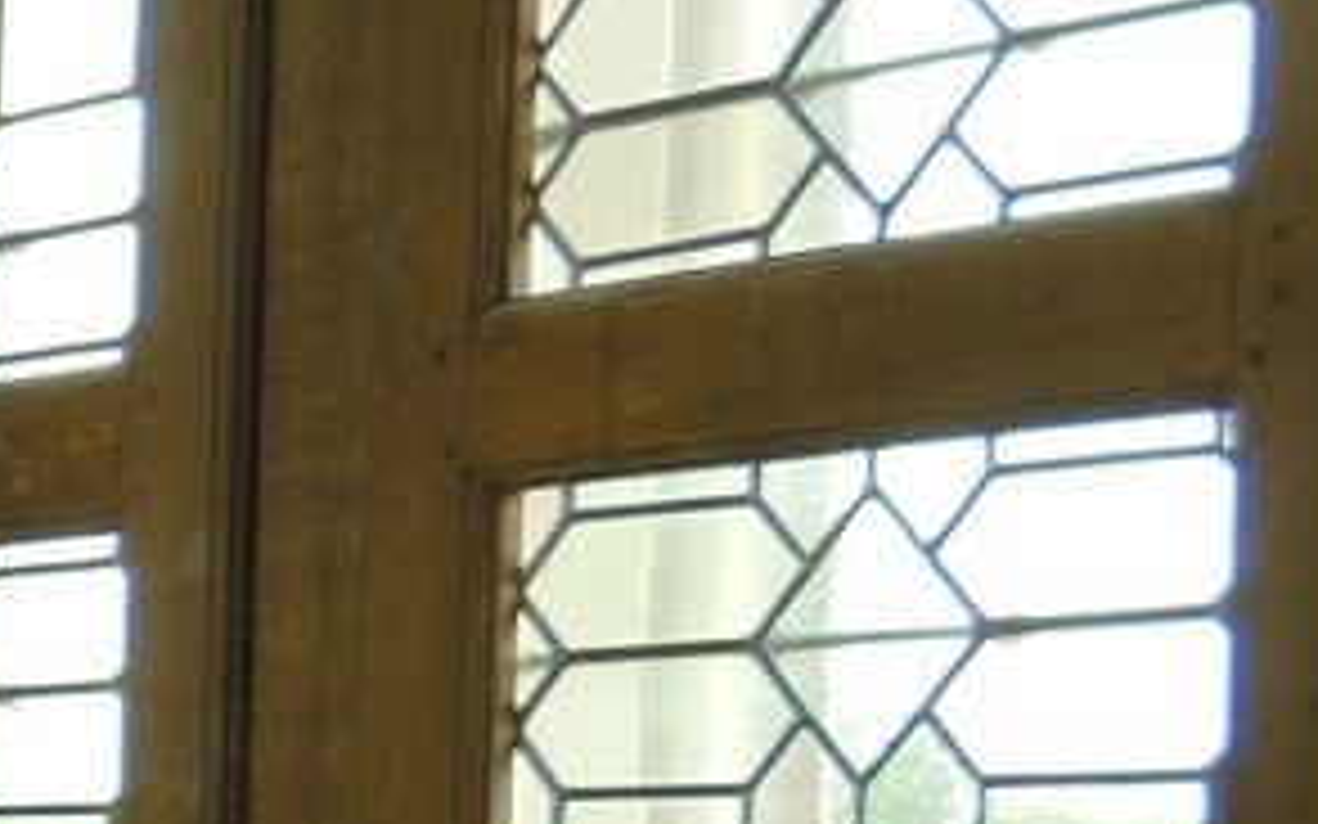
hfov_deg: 11.8
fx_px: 5092
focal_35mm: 142
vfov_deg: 9.1
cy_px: 1085
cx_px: -1930
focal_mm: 17
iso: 100
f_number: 5
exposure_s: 1/45
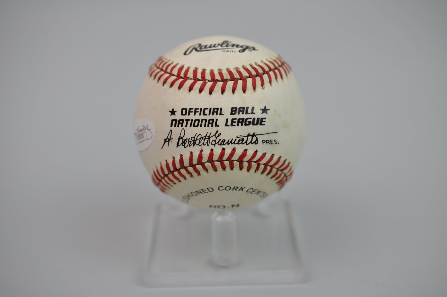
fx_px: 744
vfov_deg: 22.6
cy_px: 148
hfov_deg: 33.4
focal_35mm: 60
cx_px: 224
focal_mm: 40
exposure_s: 1/80
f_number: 4
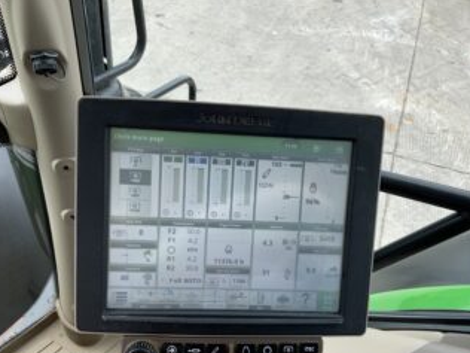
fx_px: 448
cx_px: 253
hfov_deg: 55.3
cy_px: 195
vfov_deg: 42.9
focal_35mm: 33
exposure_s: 1/386
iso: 16
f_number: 1.8
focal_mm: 3
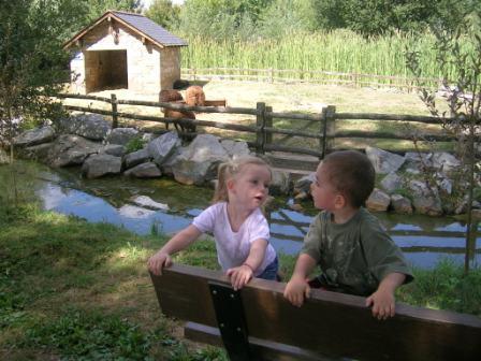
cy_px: 180
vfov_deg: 40.7
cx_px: 240
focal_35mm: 35
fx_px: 486
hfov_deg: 52.6
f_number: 2.8
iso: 50
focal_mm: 5.4
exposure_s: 1/347
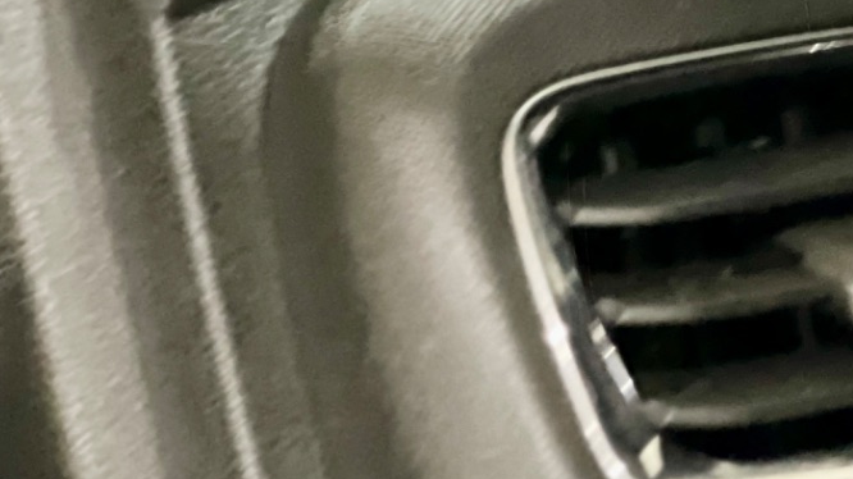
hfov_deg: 8.8
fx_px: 5471
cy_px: 351
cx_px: 1137
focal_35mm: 242
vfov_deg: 5.0
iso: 1600
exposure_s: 1/15
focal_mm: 9
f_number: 2.8
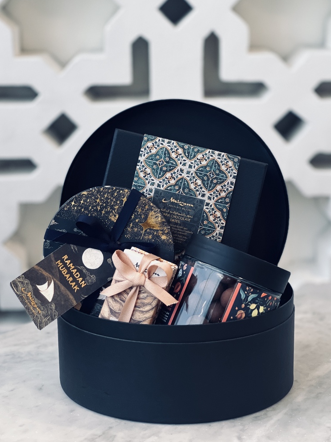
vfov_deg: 23.6
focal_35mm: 83
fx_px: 1059
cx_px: 174
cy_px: 228
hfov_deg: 17.8
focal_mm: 9
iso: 200
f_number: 2.8
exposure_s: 1/40
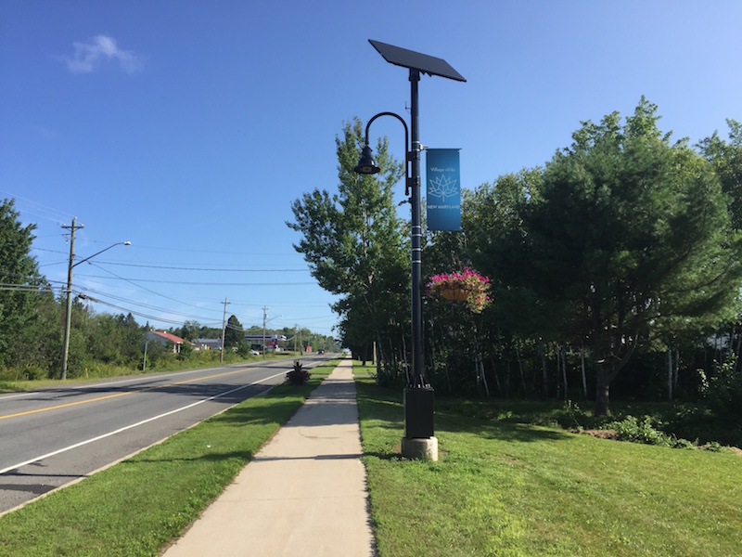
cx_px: 371
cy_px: 278
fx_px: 622
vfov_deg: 48.2
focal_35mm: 29
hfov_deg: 61.7
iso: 32
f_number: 2.2
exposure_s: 1/1319
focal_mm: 4.15
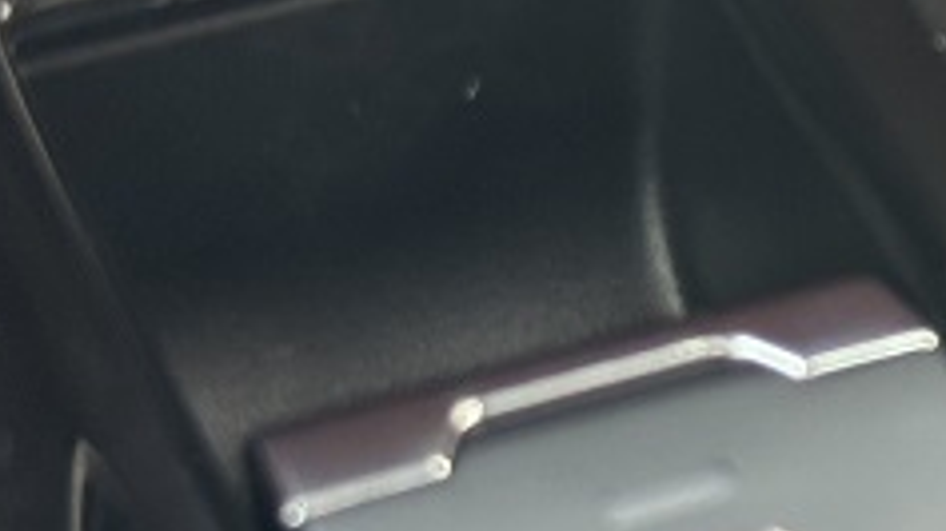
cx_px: 1485
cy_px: -2
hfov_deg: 10.4
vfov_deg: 6.1
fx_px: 4989
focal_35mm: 199
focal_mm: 6.86
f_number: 1.78
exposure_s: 1/73
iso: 80
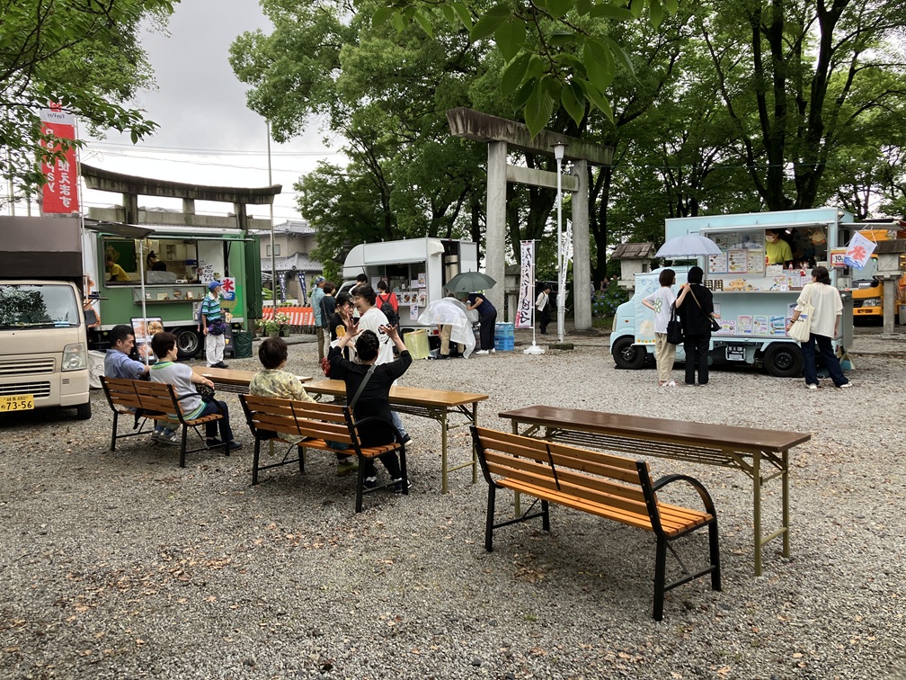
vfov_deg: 49.7
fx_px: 733
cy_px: 340
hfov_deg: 63.4
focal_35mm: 28
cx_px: 453
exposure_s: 1/125
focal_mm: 3.99
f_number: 1.8
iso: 40
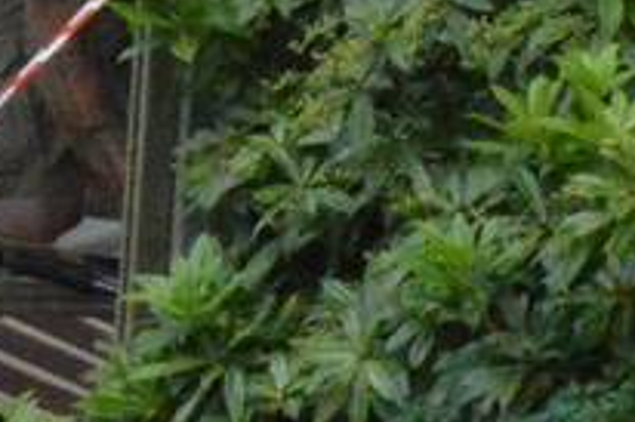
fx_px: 14399
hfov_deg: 2.5
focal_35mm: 817
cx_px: -1255
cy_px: -342
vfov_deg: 1.7
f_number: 20
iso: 6400
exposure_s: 1/1000
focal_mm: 70
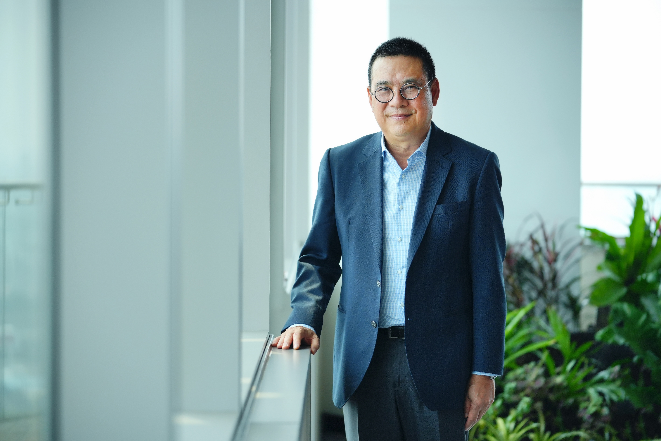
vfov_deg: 12.9
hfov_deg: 19.3
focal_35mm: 106
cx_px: 330
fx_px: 1946
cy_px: 220
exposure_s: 1/800
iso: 800
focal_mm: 106
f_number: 2.8
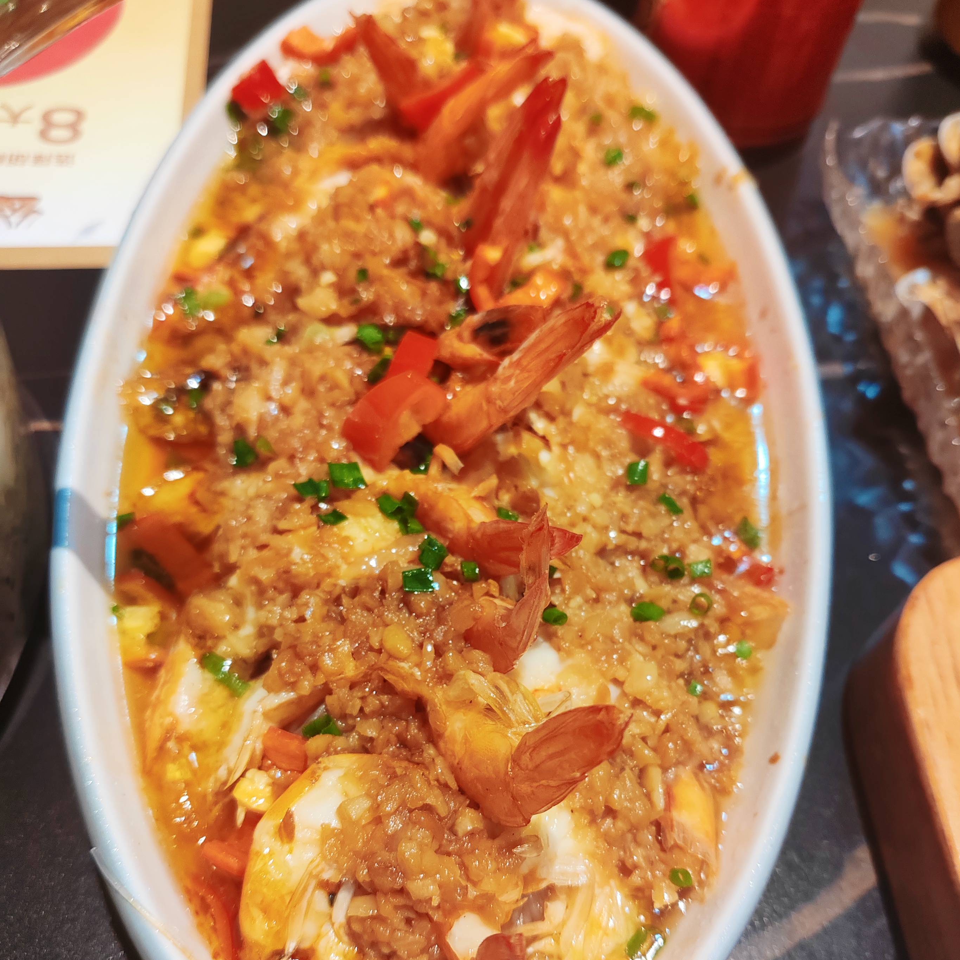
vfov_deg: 50.7
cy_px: 586
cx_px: 482
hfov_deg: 51.1
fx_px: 1004
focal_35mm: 32
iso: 1250
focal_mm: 6.14
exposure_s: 1/100
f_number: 1.8
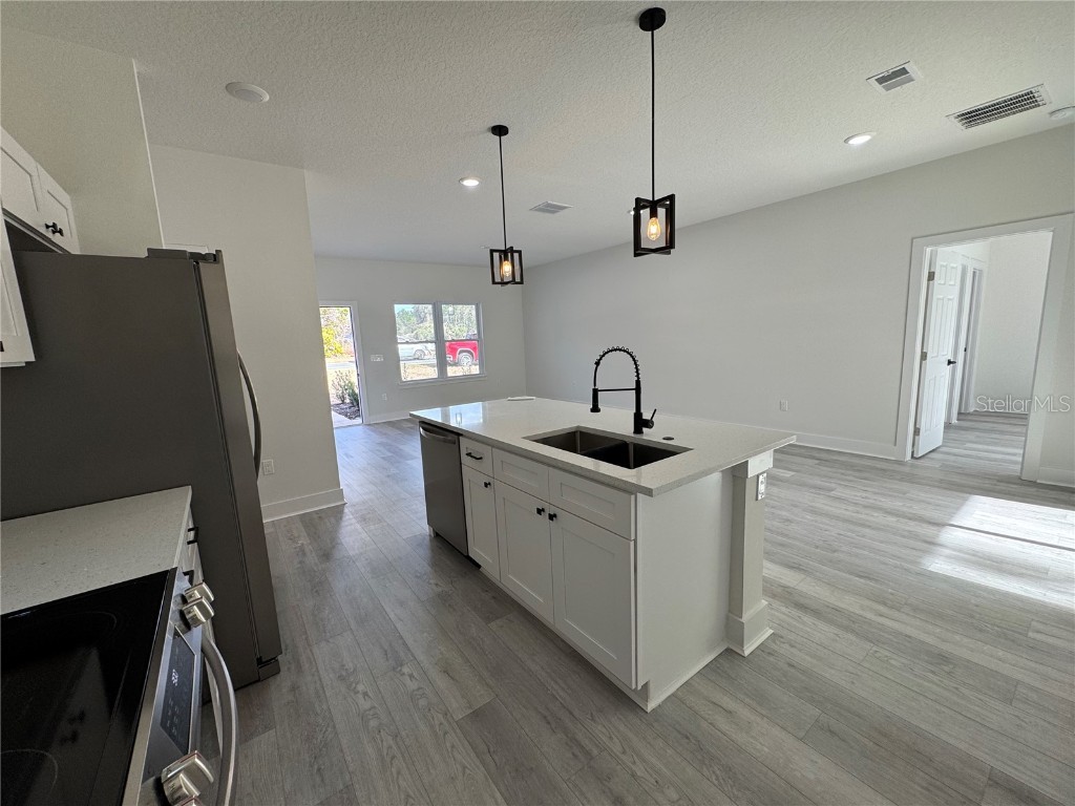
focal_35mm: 14
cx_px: 538
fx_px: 435
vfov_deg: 85.7
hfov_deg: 102.1
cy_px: 403
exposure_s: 1/120
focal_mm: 2.22
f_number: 2.2
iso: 64
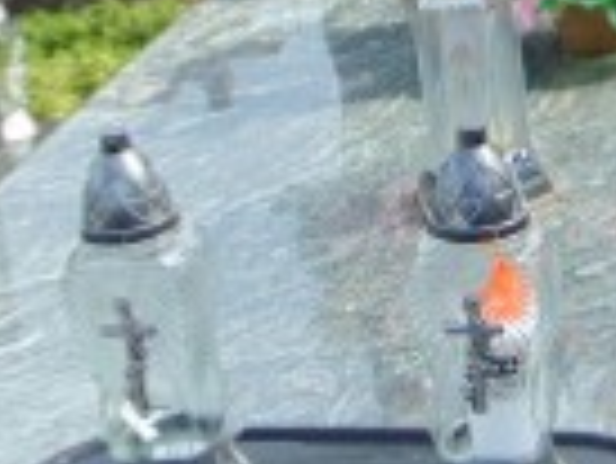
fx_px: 2084
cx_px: 522
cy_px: 9
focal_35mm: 117
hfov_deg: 16.6
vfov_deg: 12.5
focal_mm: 4.5
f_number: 3
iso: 80
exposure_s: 1/500
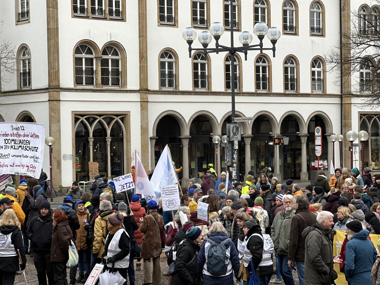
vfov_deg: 16.8
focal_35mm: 88
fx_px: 966
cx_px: 194
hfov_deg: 22.3
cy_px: 140
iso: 32
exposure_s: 1/121
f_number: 2.8
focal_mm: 9
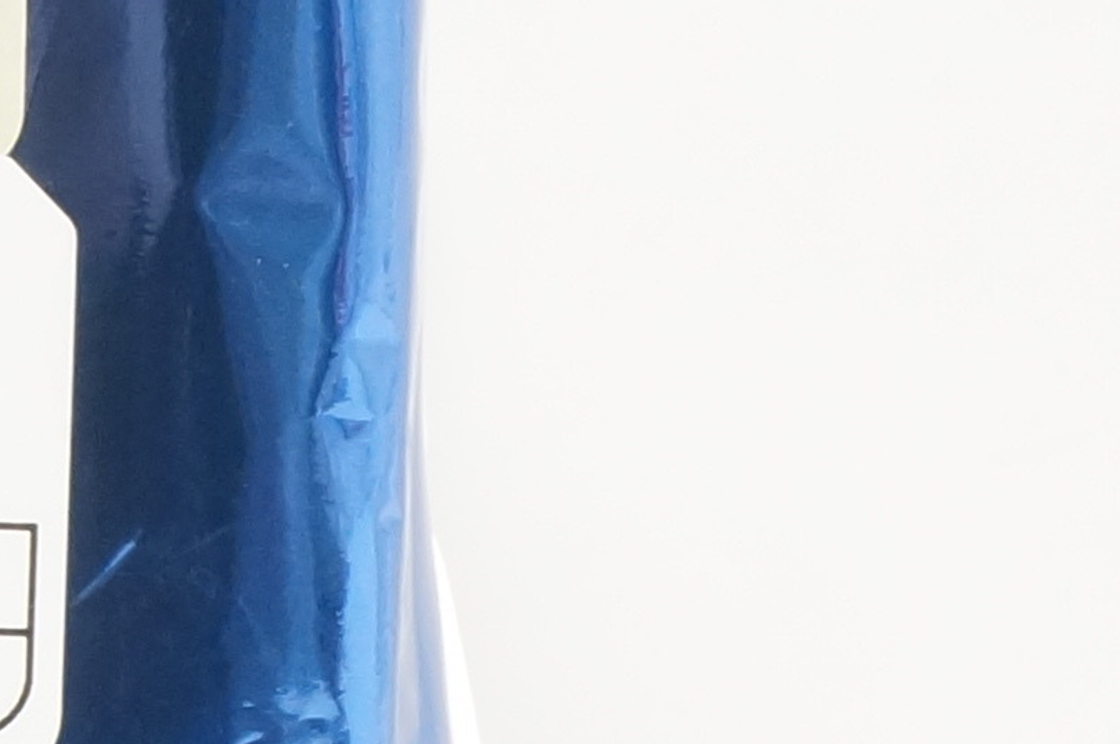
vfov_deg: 8.2
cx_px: -1049
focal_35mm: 164
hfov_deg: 11.4
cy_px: -256
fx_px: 5095
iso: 800
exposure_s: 1/15
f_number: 13
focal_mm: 18
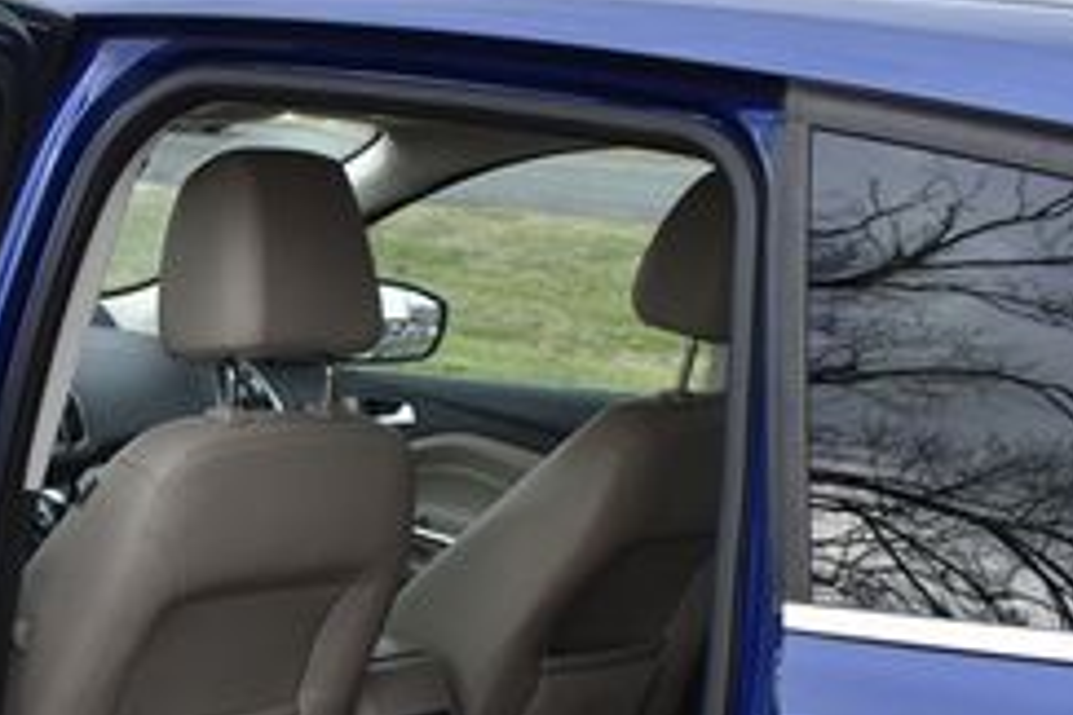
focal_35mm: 71
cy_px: 704
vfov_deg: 18.7
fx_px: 2116
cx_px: -97
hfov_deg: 26.3
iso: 200
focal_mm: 18
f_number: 6.3
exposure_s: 1/250
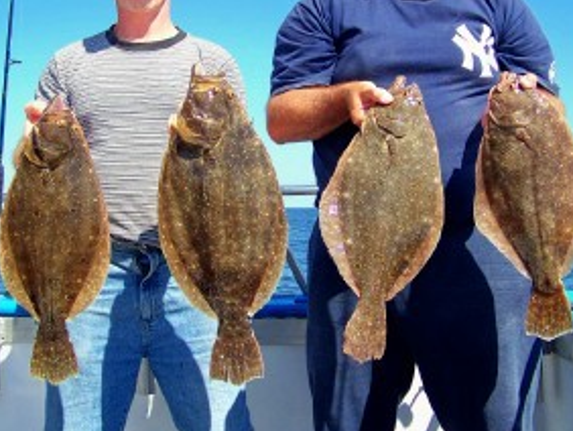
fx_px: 845
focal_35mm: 51
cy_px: 138
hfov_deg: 37.5
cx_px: 272
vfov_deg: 28.4
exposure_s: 1/400
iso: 64
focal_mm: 5.85
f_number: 2.8
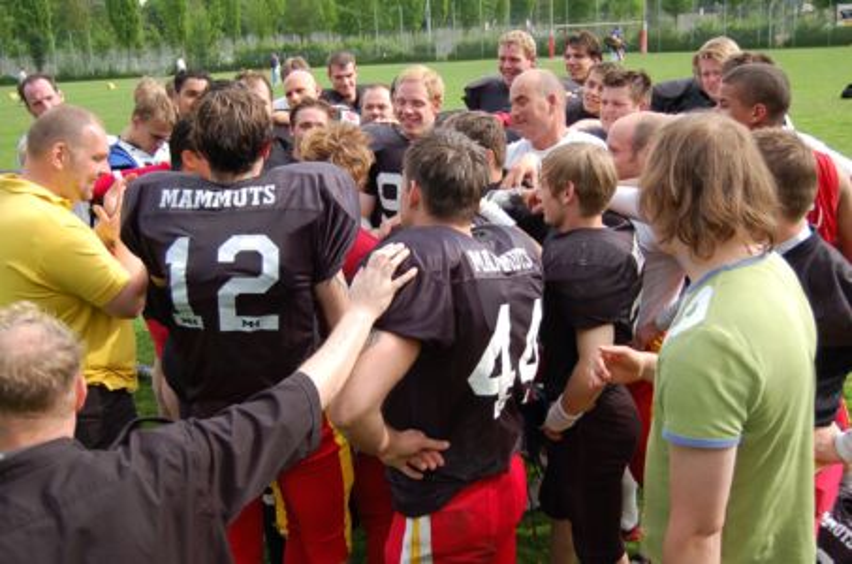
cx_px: 426
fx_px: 850
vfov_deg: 36.7
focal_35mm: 36
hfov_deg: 53.2
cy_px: 282
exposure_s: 1/800
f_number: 4
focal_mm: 24
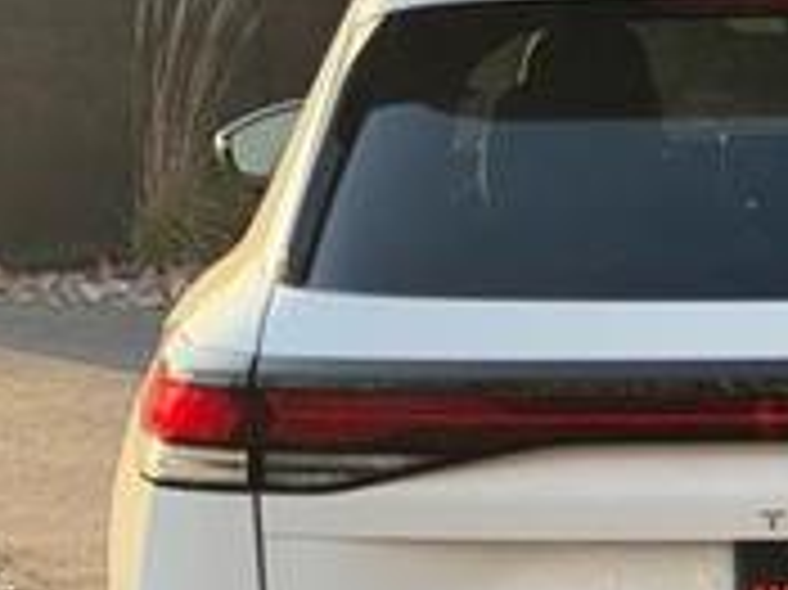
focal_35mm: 138
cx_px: 680
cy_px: 518
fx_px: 3139
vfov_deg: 10.7
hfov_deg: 14.2
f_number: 1.78
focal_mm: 6.76
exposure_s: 1/669
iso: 100
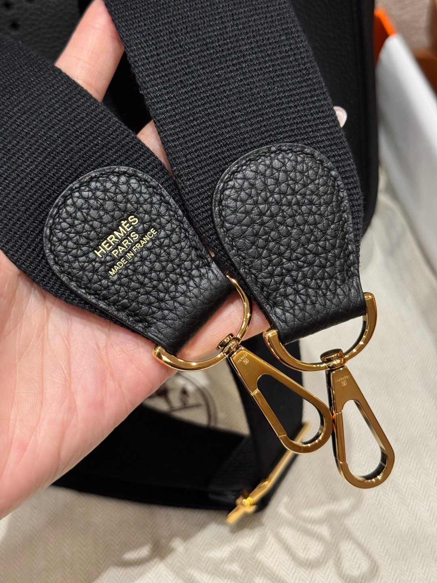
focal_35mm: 48
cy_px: 292
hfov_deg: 30.3
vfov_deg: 39.7
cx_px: 218
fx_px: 808
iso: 80
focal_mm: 6.76
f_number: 1.78
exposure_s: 1/100
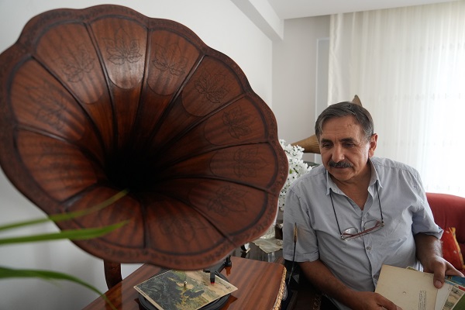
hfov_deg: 73.7
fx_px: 310
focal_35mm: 24
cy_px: 155
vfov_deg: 53.1
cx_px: 232
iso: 2500
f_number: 4
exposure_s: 1/250
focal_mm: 24
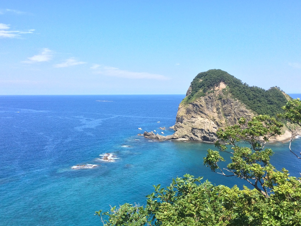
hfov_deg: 54.0
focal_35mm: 34
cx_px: 150
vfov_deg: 41.7
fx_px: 296
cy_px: 128
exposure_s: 1/1026
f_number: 2.2
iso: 32
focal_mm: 4.15
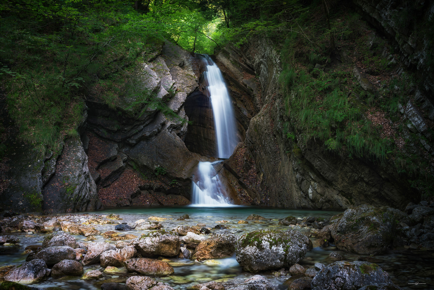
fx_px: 386
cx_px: 217
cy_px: 145
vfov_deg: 41.1
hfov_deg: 58.7
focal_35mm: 32
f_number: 13
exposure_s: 2
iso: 100
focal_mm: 32
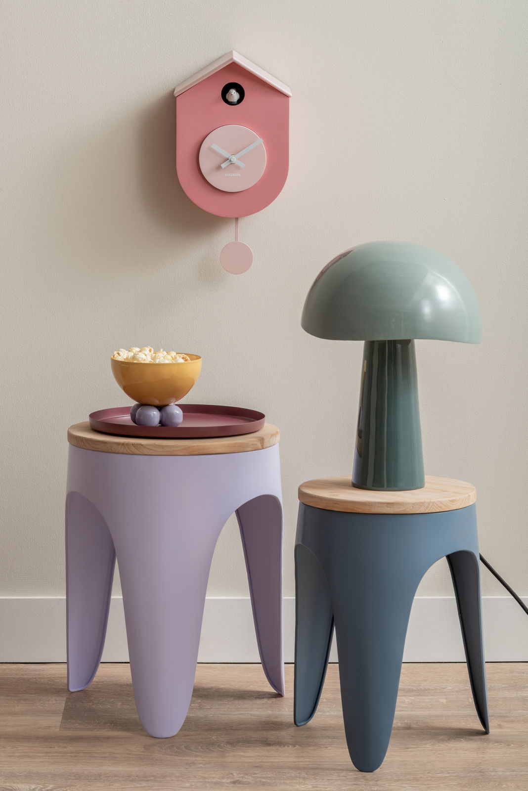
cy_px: 396
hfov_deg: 12.2
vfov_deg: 18.3
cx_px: 264
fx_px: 2462
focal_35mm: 112
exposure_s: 1/125
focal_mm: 112
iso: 200
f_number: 16
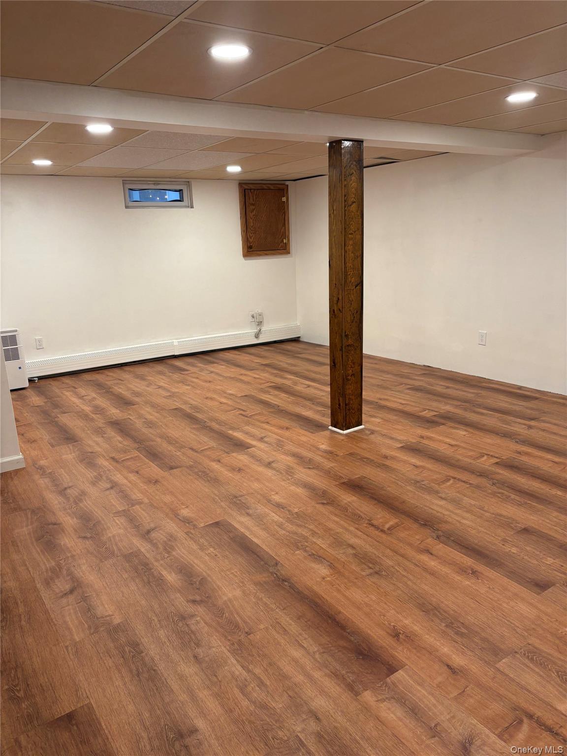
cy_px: 378
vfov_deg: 67.3
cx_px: 284
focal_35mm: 26
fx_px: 568
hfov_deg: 53.1
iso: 100
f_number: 1.6
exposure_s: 1/60
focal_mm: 5.96
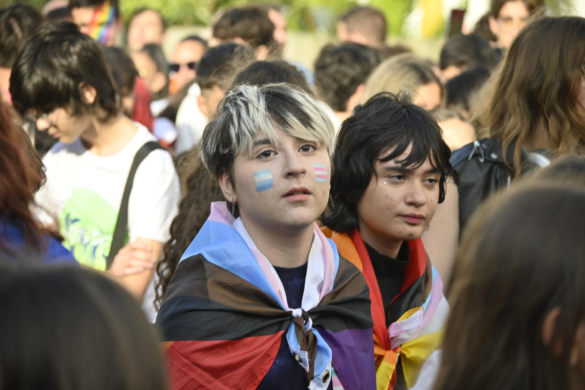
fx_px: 2802
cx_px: 292
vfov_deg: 8.0
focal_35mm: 172
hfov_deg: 11.9
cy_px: 195
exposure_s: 1/500
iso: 320
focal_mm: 115
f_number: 5.6
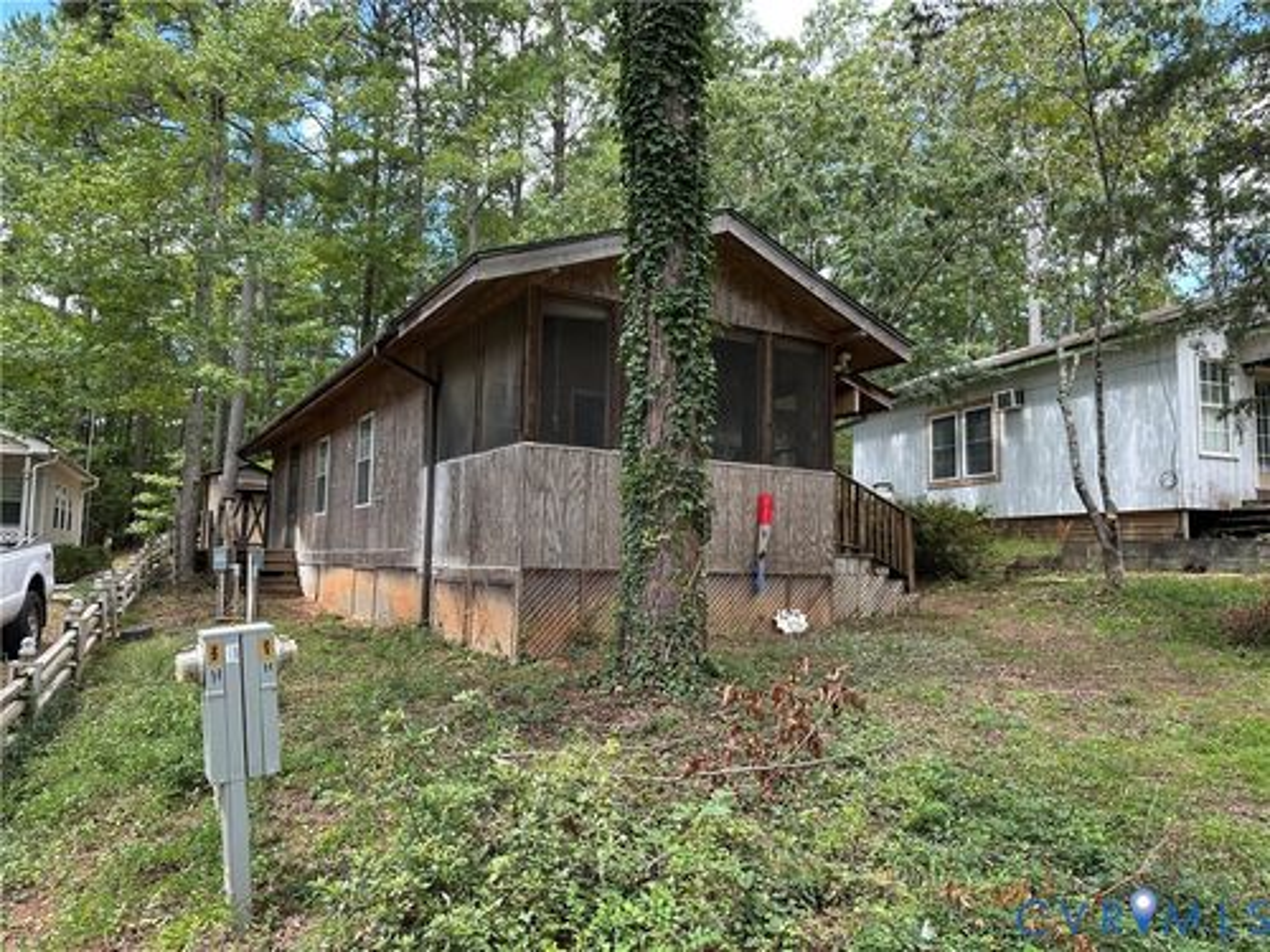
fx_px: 881
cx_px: 635
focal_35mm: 24
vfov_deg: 56.8
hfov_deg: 71.6
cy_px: 476
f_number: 1.78
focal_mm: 6.86
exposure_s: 1/379
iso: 80
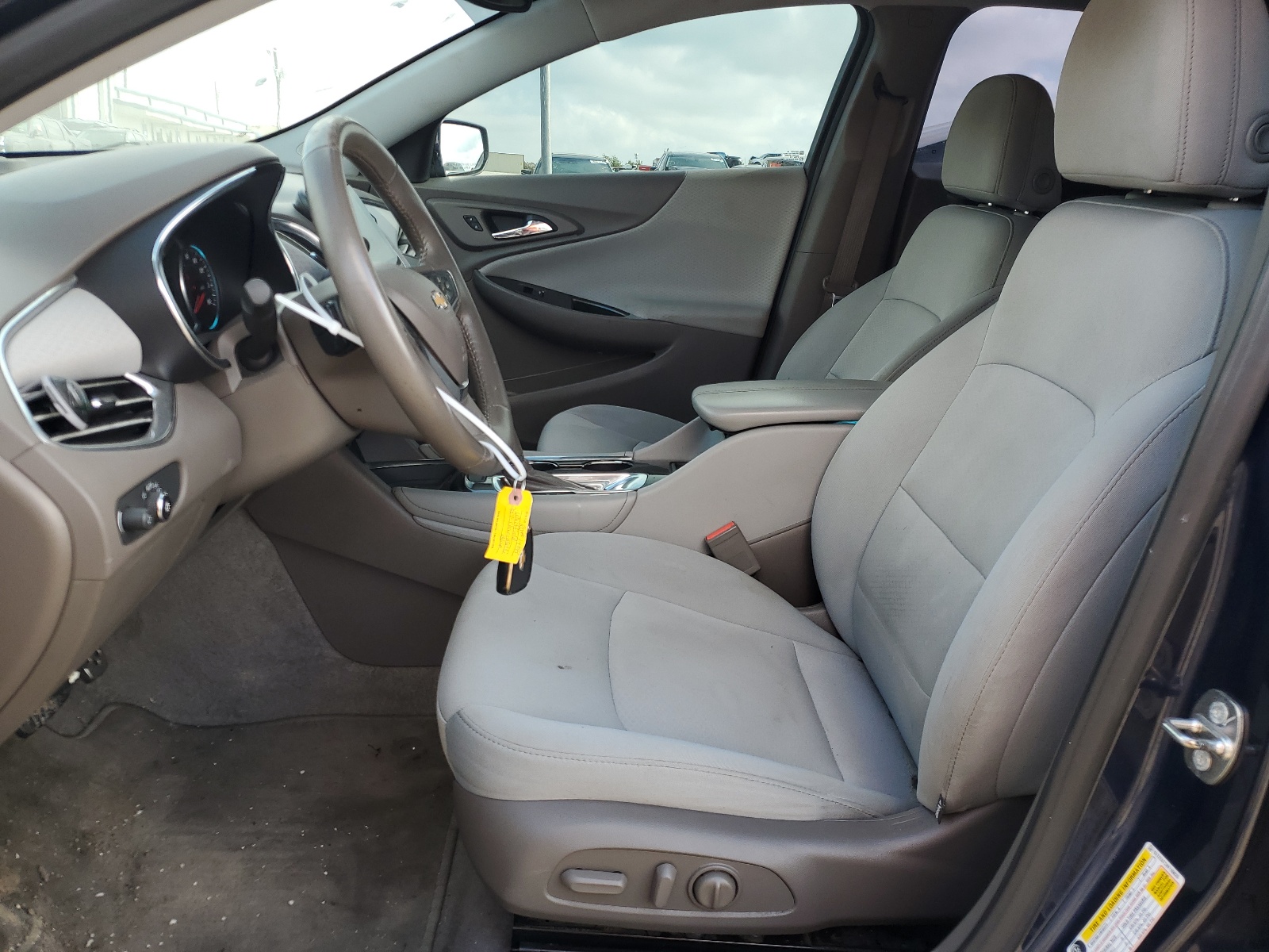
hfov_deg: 67.3
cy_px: 476
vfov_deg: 53.1
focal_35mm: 26
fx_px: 953
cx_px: 634
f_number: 1.5
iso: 50
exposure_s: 1/286
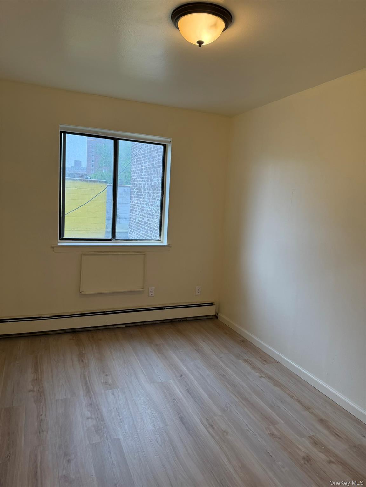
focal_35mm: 24
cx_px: 183
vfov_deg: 71.6
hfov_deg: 56.8
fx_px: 338
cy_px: 244
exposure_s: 1/196
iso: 200
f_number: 1.78
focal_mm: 6.76
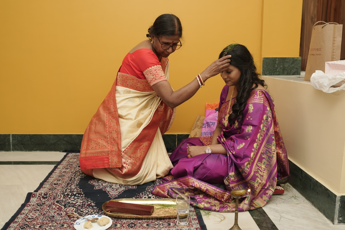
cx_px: 172
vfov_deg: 36.9
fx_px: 345
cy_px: 115
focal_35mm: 36
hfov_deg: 53.1
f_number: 2.2
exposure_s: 1/200
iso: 250
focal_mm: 24
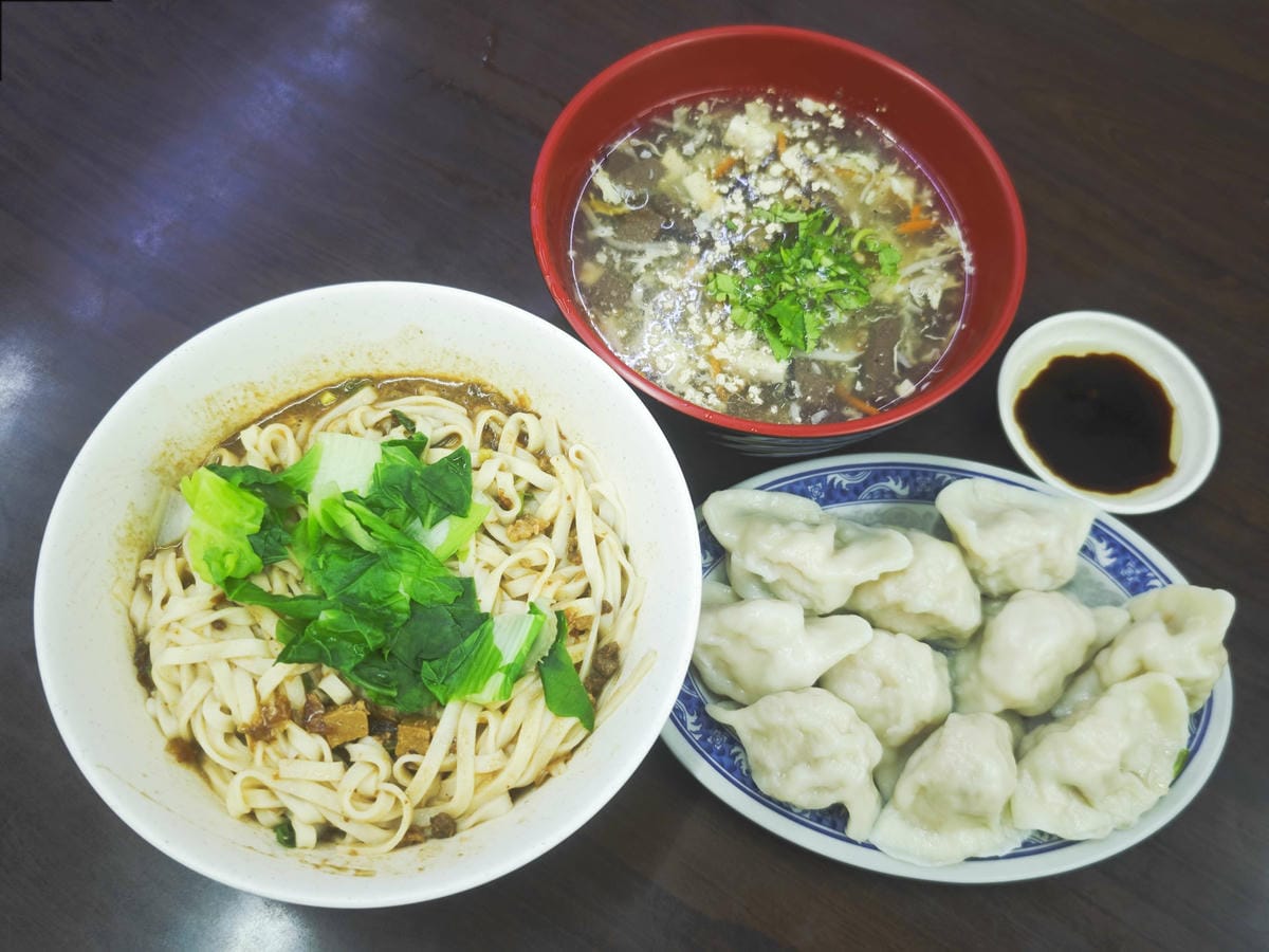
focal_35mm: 30
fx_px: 1100
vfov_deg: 46.8
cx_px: 634
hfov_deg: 60.0
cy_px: 476
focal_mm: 8.72
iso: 320
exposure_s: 1/60
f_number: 1.63
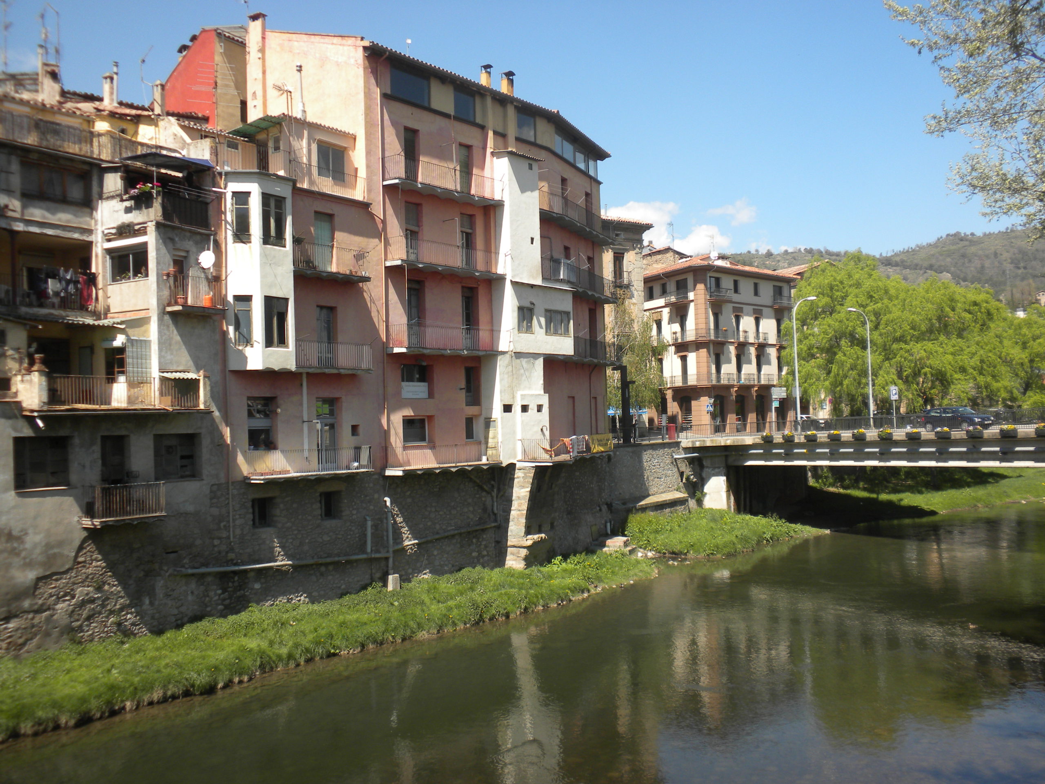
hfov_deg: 50.1
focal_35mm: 37
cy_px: 392
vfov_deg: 38.7
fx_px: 1117
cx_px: 522
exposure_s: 1/496
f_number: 3.5
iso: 64
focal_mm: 6.6
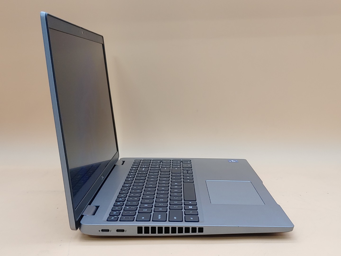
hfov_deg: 42.9
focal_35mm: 44
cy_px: 128
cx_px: 170
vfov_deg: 32.9
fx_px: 433
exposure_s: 1/68
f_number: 1.8
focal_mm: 4.36
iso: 50
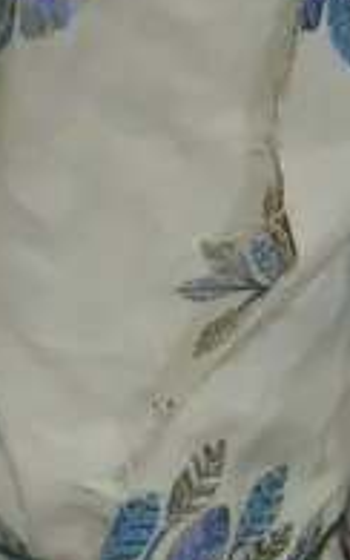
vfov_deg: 13.4
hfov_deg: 8.3
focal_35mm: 156
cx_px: -36
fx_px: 2379
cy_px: 279
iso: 400
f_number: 3.5
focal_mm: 14
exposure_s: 1/60
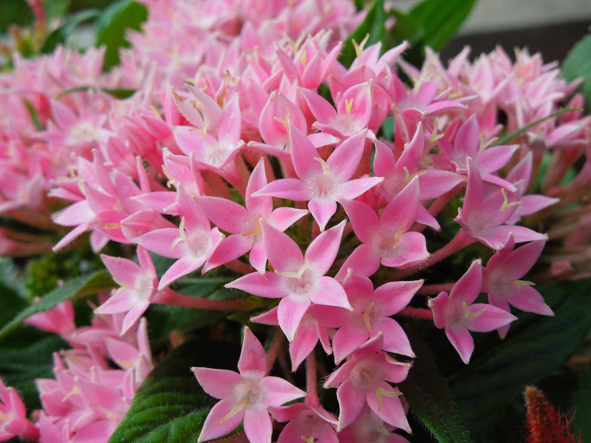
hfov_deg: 35.5
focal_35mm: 54
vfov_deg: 27.0
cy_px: 222
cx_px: 296
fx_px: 922
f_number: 4.2
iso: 100
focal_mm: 9.8
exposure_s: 1/250
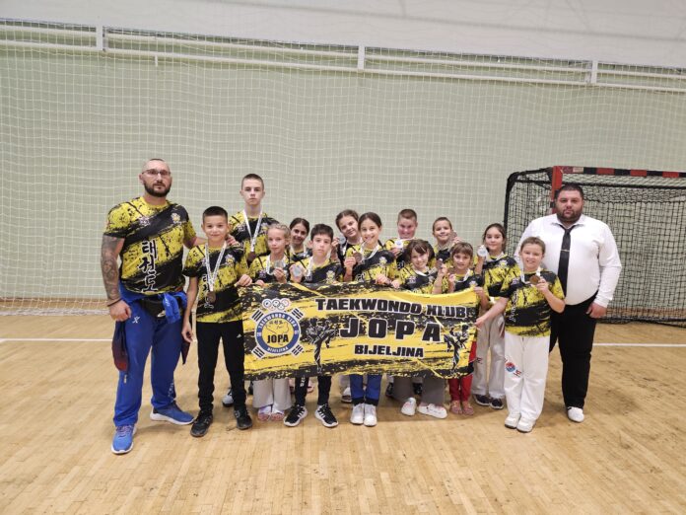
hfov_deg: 73.9
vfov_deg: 58.9
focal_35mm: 23
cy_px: 258
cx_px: 343
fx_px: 456
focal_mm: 6.3
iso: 800
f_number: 1.7
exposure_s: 1/100
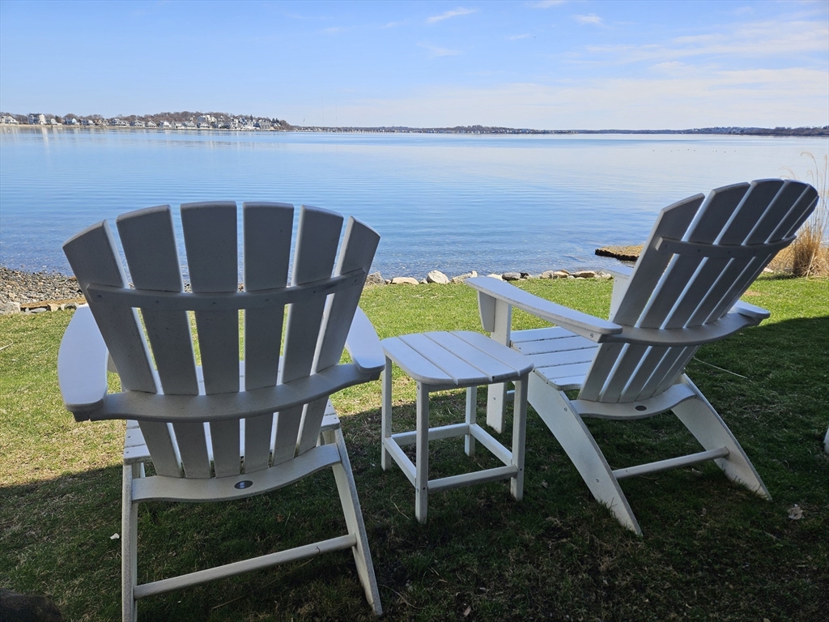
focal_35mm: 23
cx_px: 414
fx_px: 551
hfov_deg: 73.9
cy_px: 311
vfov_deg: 58.9
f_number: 1.8
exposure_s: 1/1354
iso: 25
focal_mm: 5.4
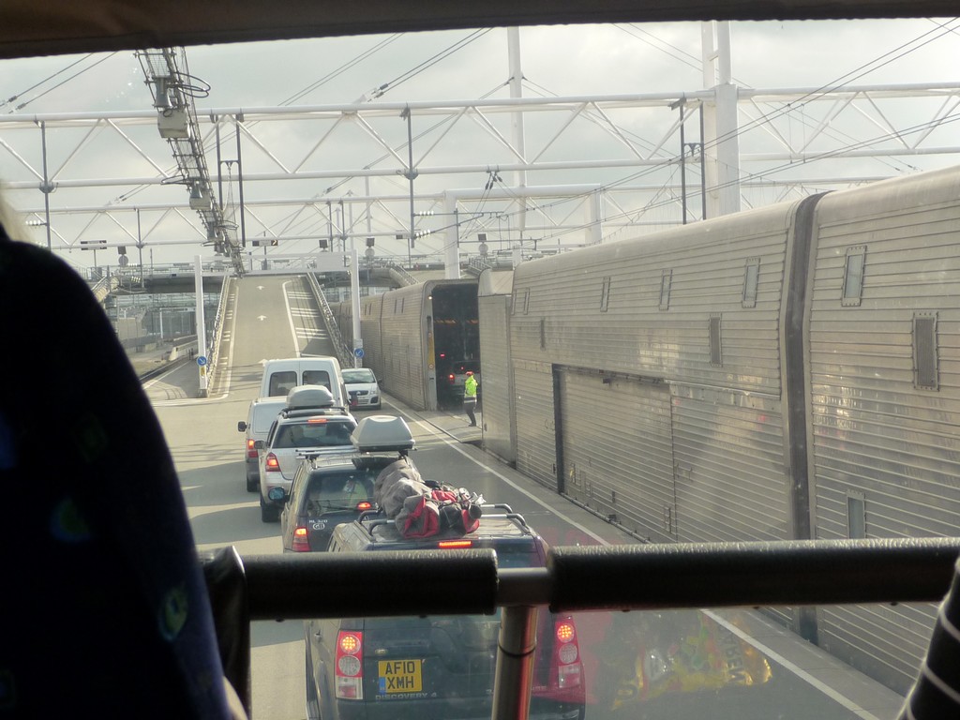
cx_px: 480
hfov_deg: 24.7
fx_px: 2191
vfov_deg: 18.7
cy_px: 360
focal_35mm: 79
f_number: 4.4
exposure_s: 1/100
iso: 160
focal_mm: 9.8
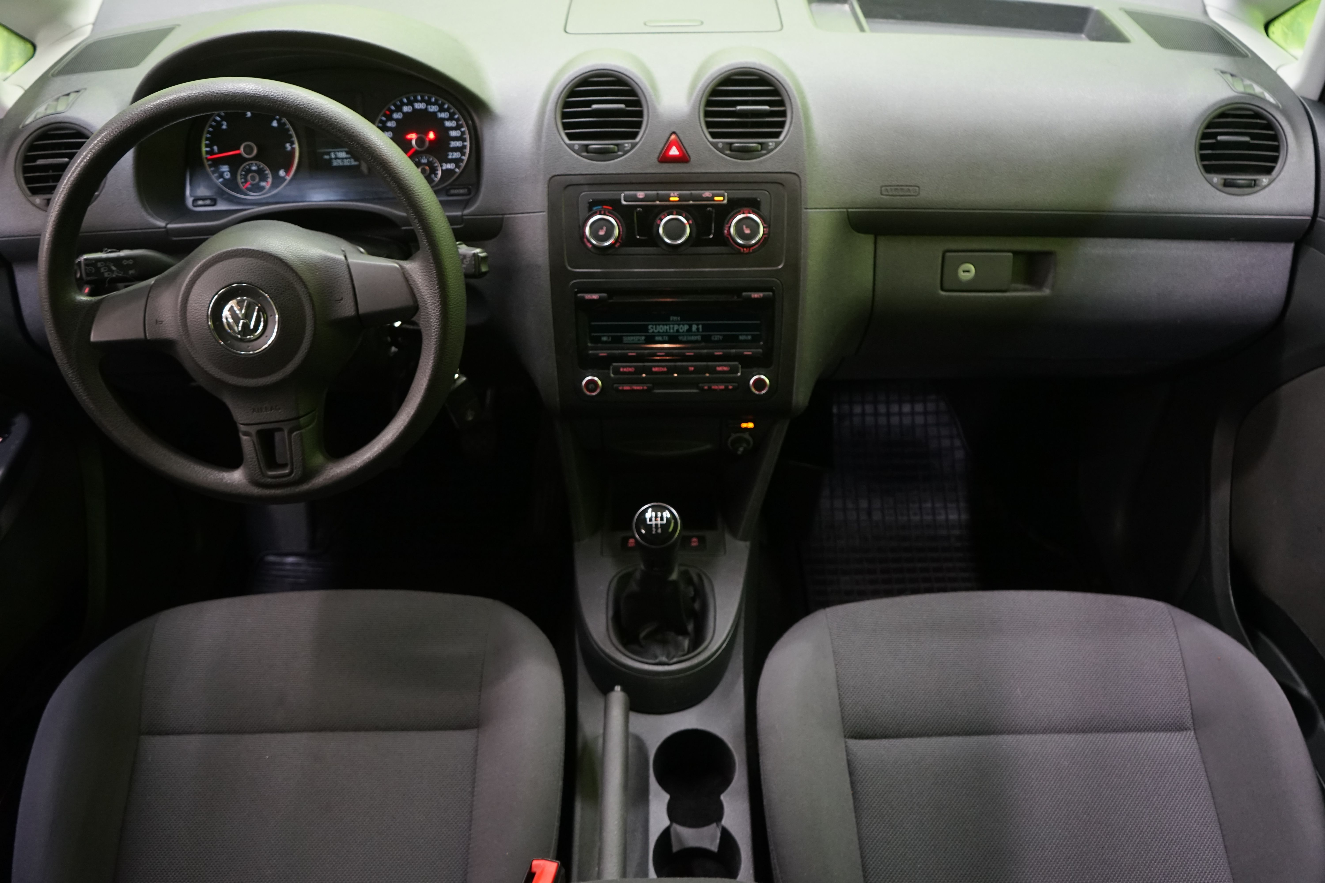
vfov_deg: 41.1
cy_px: 442
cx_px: 662
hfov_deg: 58.7
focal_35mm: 32
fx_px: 1178
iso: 2000
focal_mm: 32
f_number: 5
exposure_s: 1/20
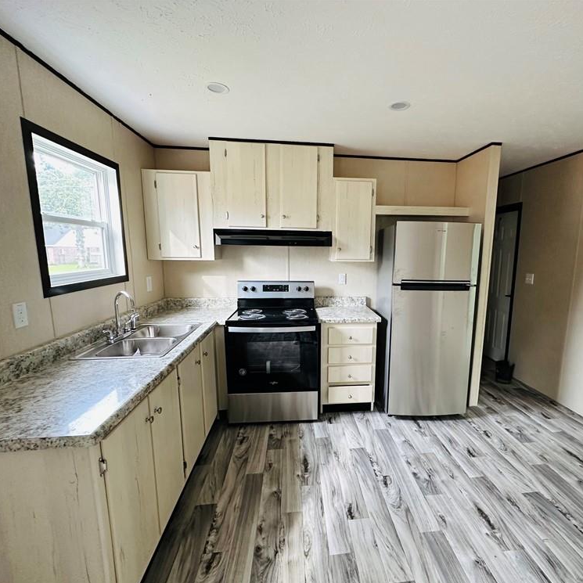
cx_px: 335
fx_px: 324
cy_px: 299
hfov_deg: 83.4
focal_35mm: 17
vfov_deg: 84.0
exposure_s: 1/72
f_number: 2.2
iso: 320
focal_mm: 2.22
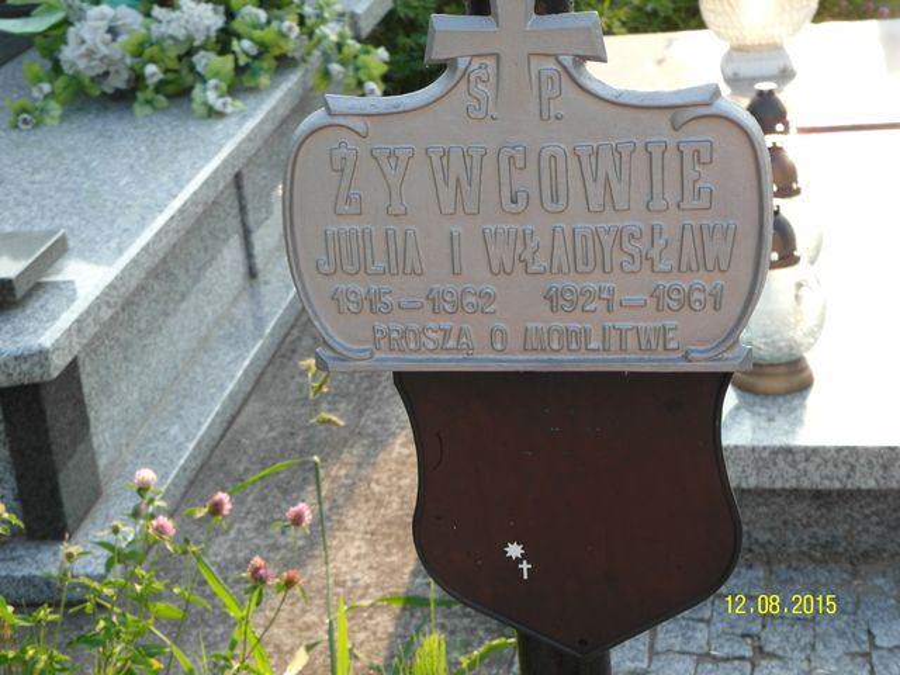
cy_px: 338
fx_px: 1716
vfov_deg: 22.3
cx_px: 450
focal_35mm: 66
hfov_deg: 29.4
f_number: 4.2
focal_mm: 14.1
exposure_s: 1/125
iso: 100
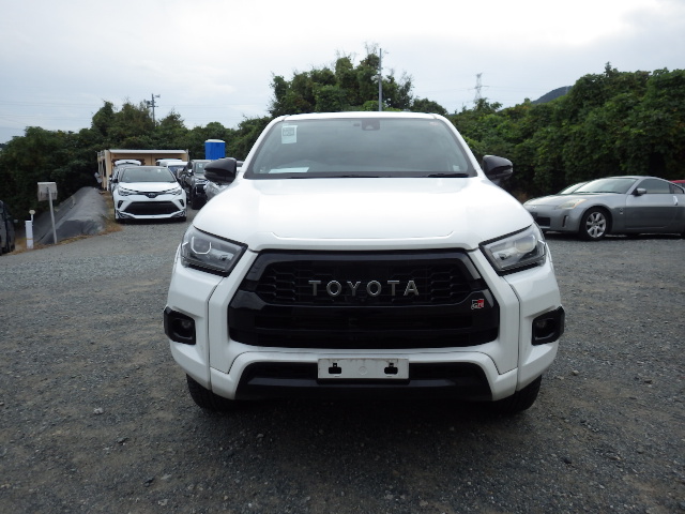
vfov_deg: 54.9
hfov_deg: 69.4
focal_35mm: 25
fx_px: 495
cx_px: 342
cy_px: 257
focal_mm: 4.5
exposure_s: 1/640
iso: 125
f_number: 2.8
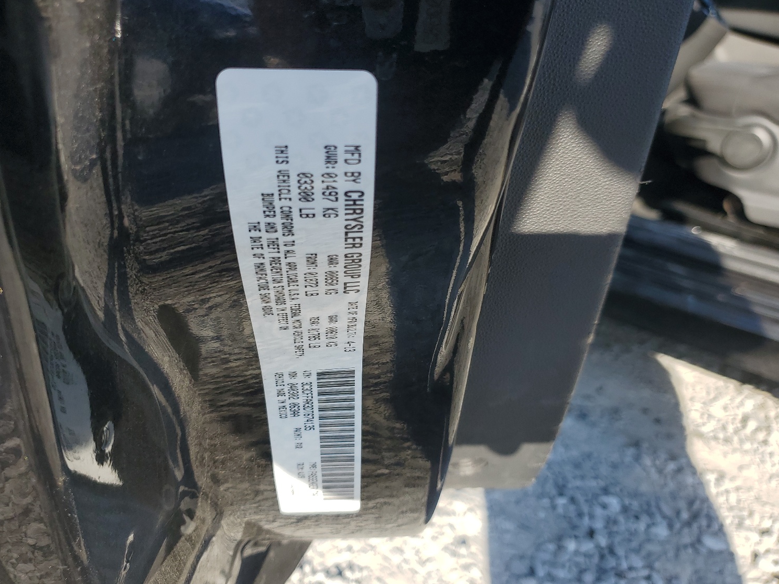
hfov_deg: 63.4
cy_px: 311
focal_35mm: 28
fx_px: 630
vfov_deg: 49.7
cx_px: 383
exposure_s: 1/1111
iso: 50
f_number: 1.5
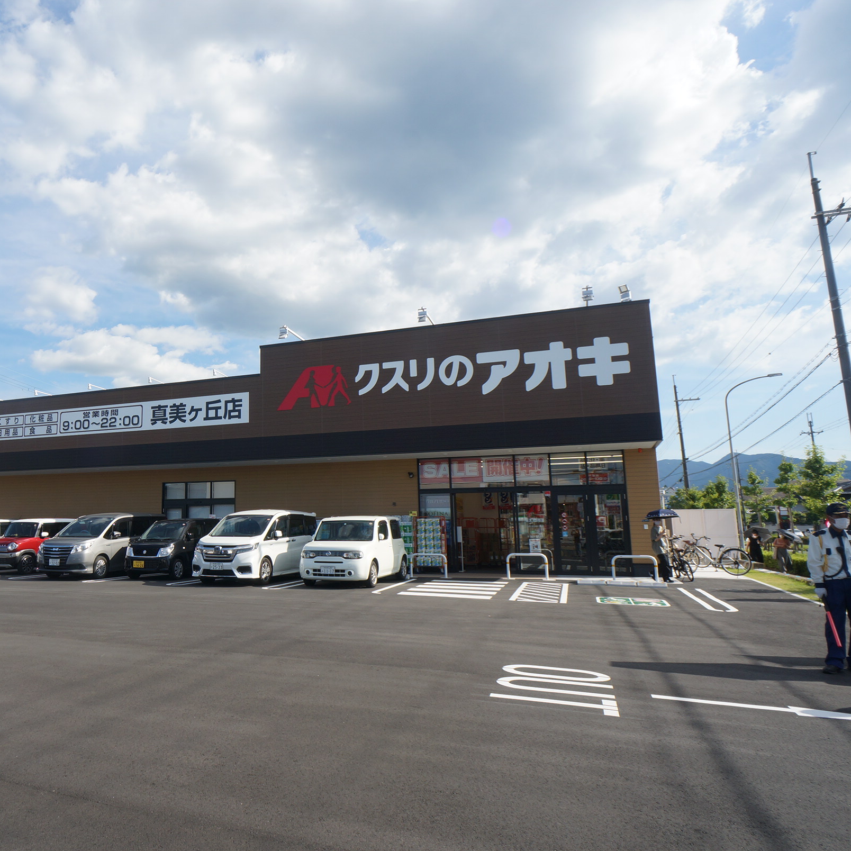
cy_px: 423
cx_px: 255
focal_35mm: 31
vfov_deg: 52.5
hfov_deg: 51.1
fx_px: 862
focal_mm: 16
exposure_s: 1/125
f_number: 10
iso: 100
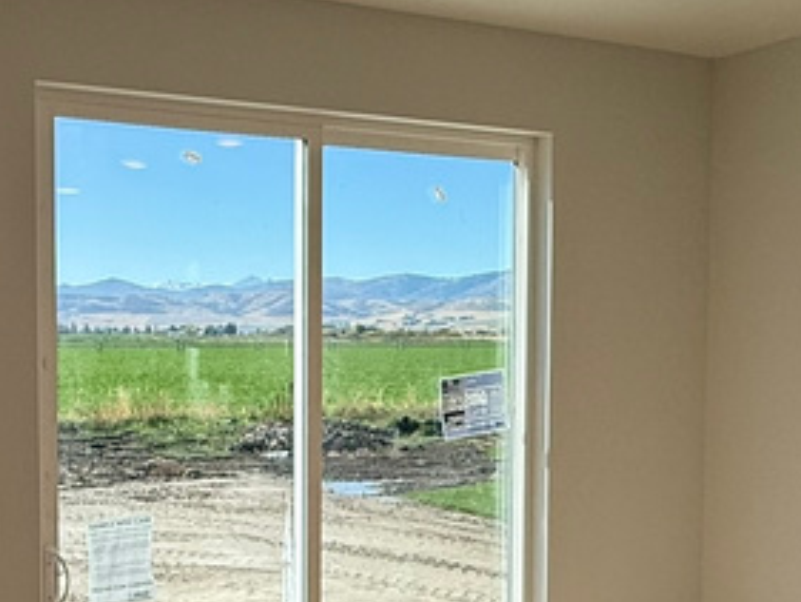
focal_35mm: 51
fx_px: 1181
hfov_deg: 37.3
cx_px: 316
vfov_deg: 28.4
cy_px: 402
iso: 50
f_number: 2.2
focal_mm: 2.22
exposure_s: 1/830
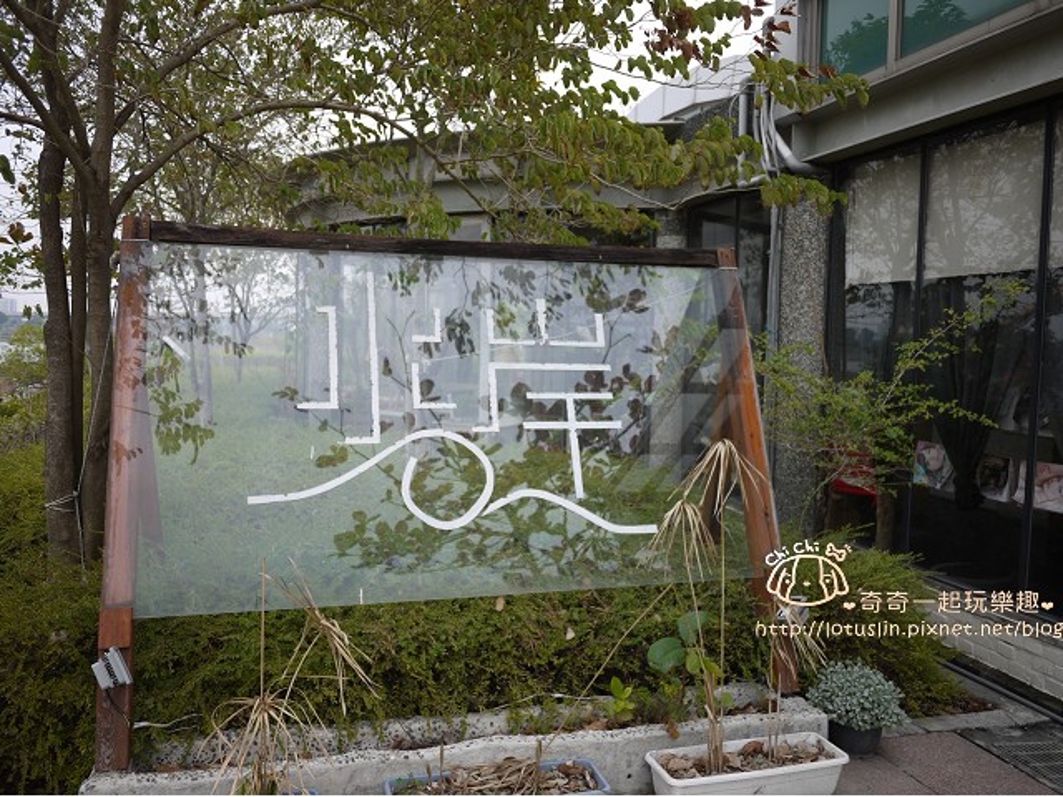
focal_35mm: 28
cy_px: 398
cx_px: 532
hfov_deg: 63.4
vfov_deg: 49.7
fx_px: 860
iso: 100
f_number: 2.5
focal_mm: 14
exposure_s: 1/640
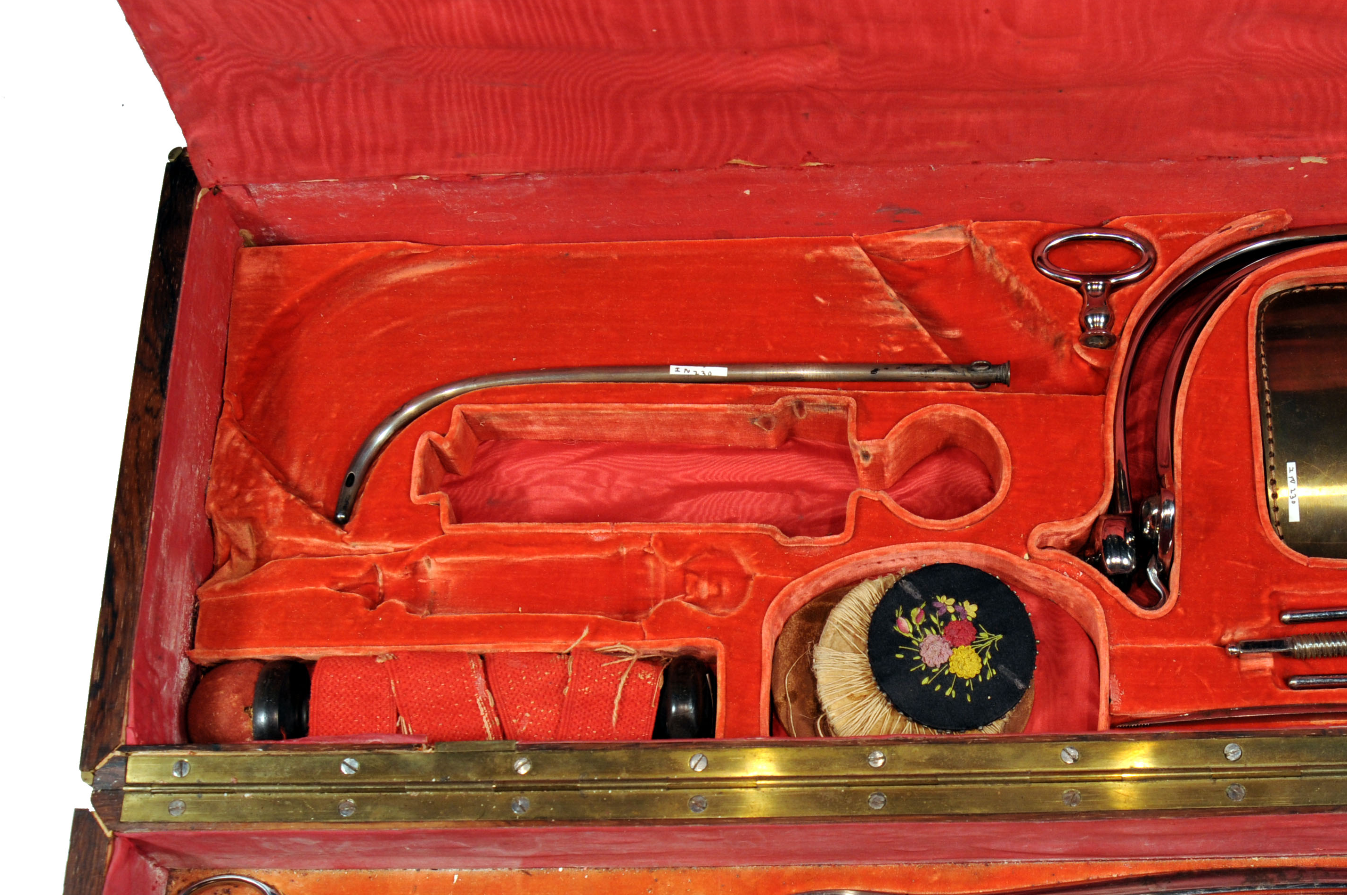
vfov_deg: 25.0
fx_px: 2018
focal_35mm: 54
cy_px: 495
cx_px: 864
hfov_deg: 36.6
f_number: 7.1
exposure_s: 1/250
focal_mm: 24
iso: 200
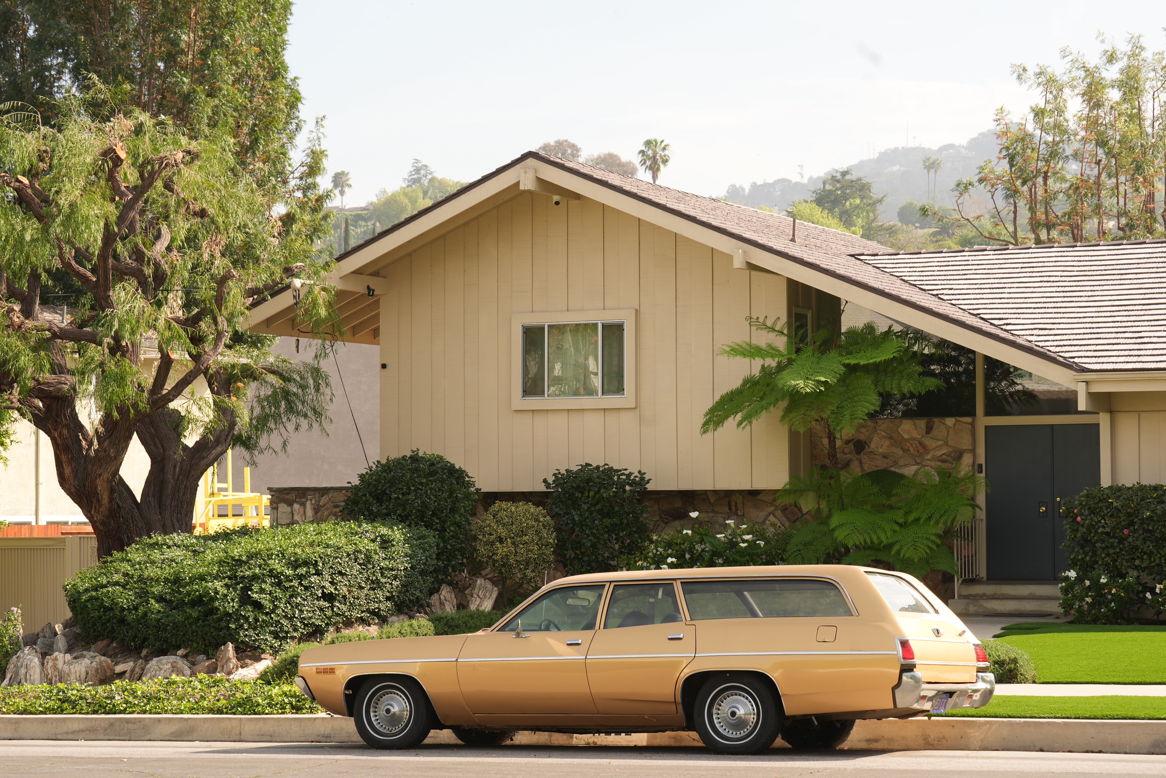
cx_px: 583
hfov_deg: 26.7
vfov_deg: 17.9
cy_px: 389
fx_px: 2461
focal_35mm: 76
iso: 250
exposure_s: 1/200
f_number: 9
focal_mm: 76
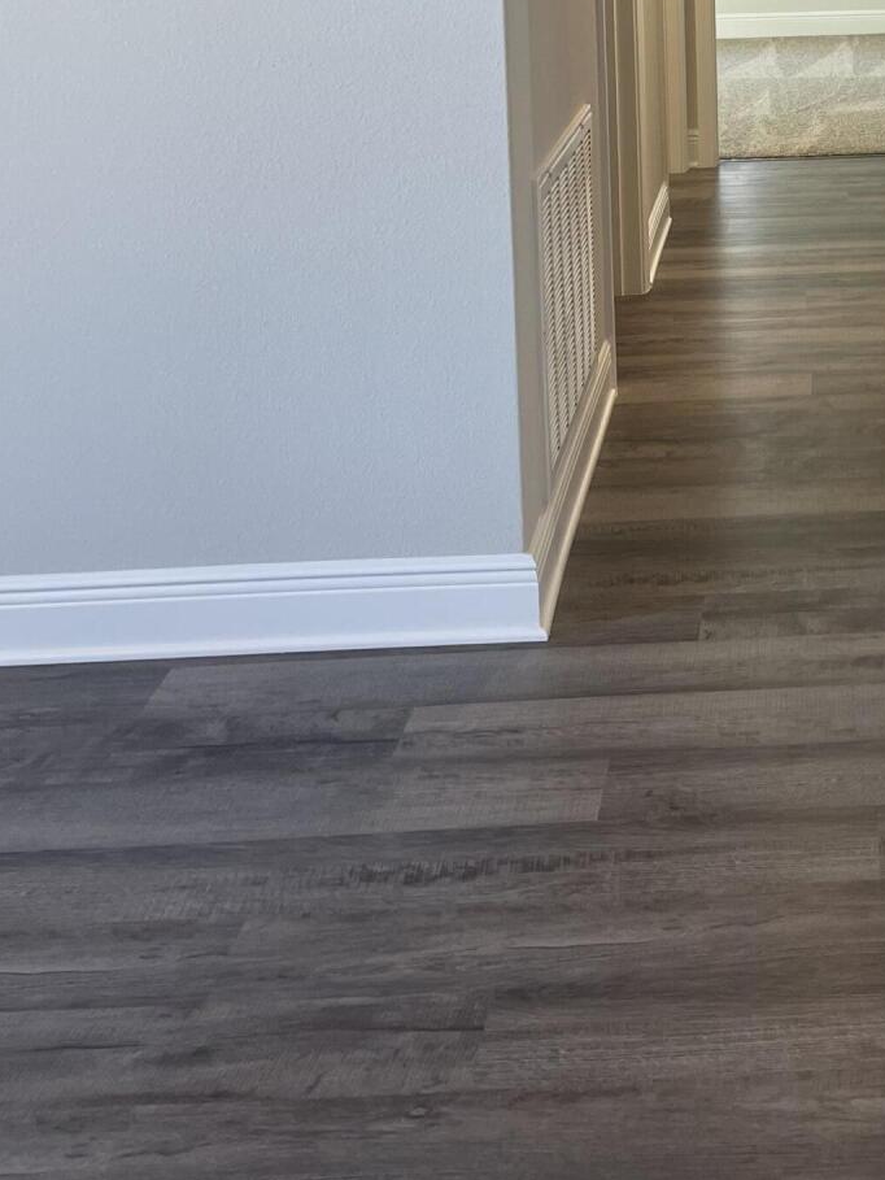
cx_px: 920
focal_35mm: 55
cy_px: -93
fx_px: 1874
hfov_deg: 25.1
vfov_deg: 31.3
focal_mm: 5.1
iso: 80
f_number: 1.6
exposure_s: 1/60
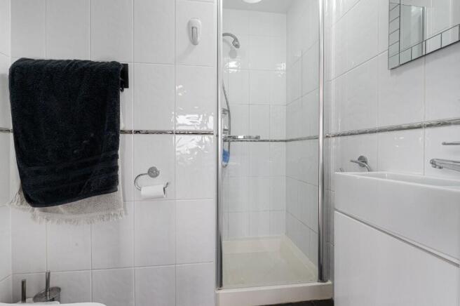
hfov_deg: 96.8
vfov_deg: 73.6
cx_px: 230
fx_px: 204
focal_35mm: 16
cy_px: 153
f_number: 10
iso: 400
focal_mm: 16
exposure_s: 1/2
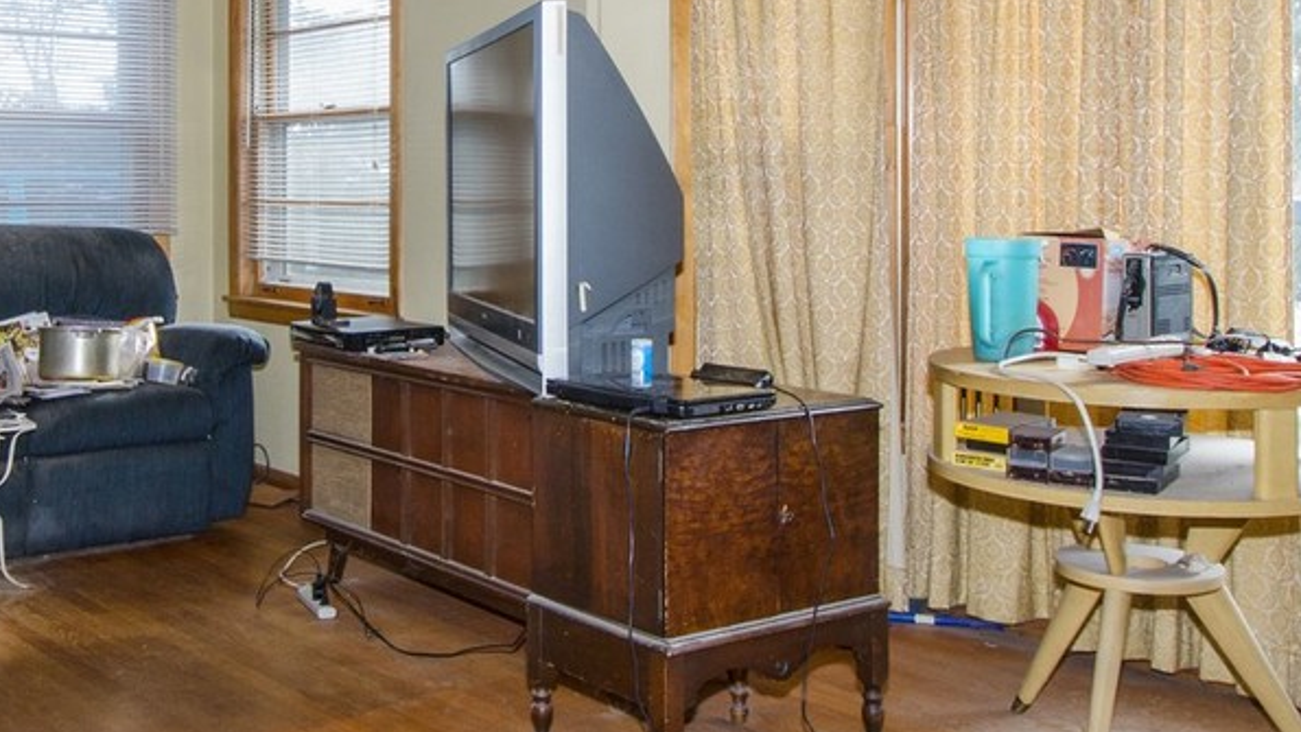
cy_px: 111
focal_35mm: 43
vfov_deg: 27.0
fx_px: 1484
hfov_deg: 46.8
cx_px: 462
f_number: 9
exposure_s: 1/20
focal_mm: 10
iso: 320
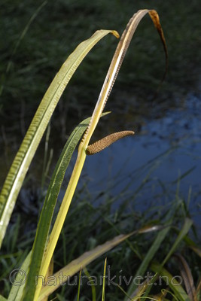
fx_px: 753
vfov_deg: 22.6
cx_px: 100
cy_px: 150
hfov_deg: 15.2
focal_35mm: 90
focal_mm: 60
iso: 400
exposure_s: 1/750
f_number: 8
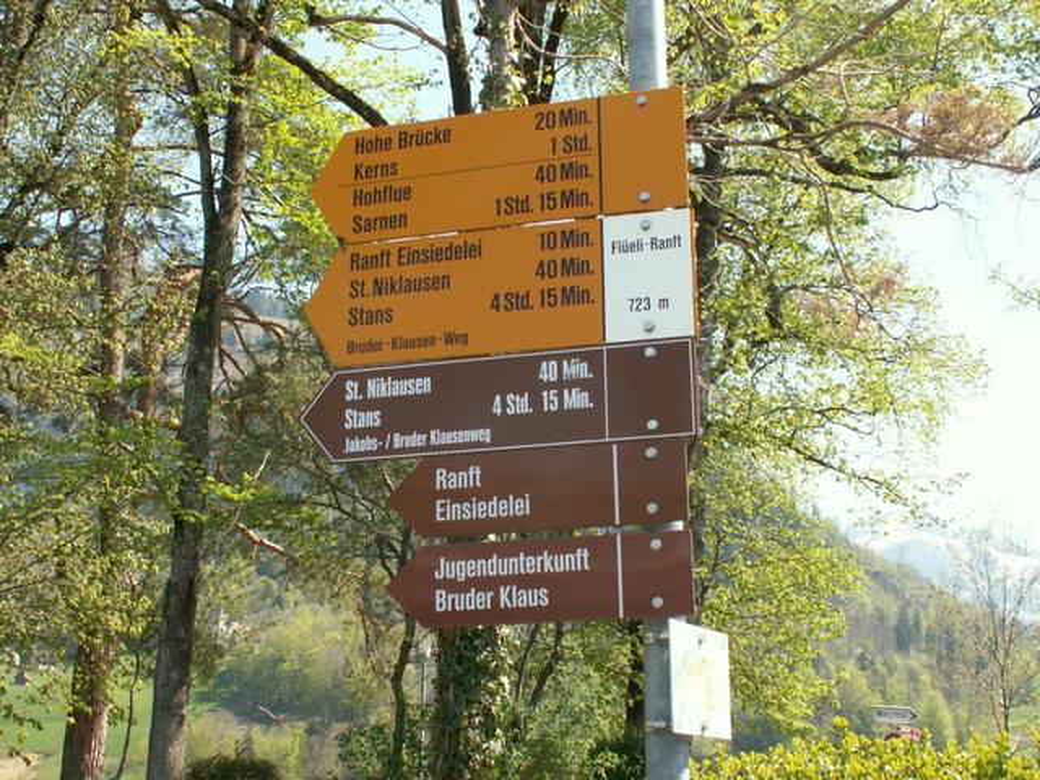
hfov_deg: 40.4
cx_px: 520
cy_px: 390
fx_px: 1412
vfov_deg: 30.9
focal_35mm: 47
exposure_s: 1/125
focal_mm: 7.74
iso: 50
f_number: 5
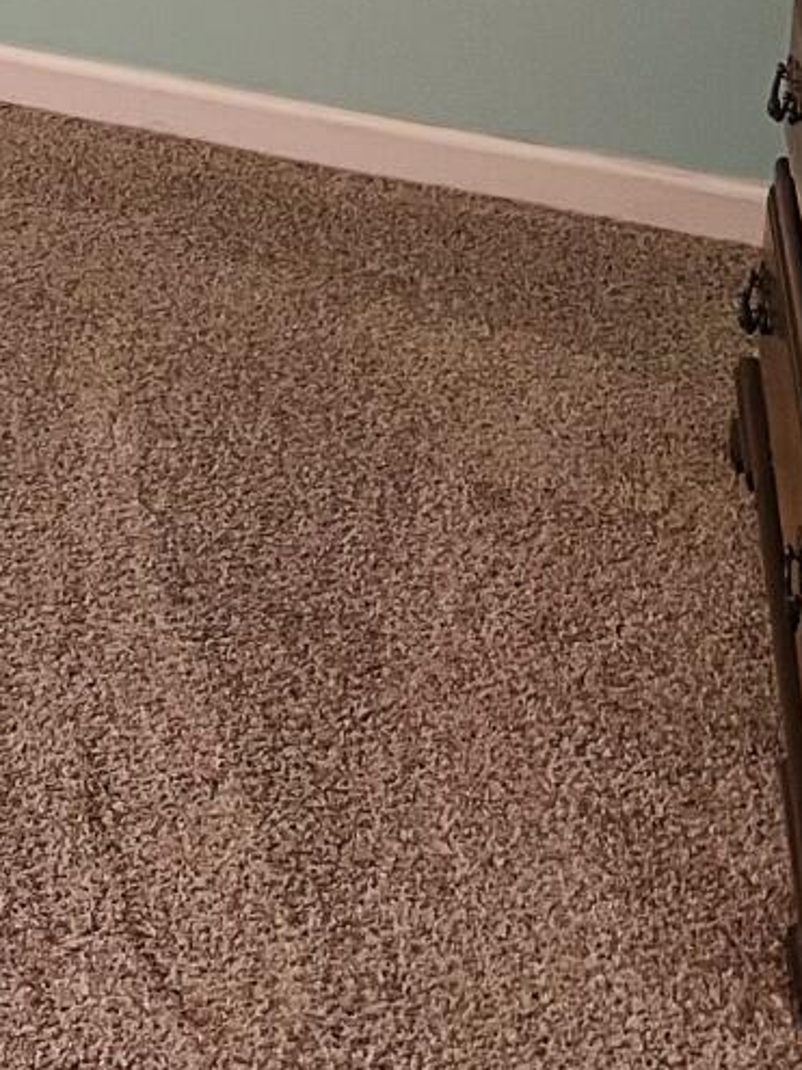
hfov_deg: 12.9
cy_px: -979
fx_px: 3245
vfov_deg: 15.5
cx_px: -594
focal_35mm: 105
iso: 250
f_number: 1.5
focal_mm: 5.7
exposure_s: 1/60
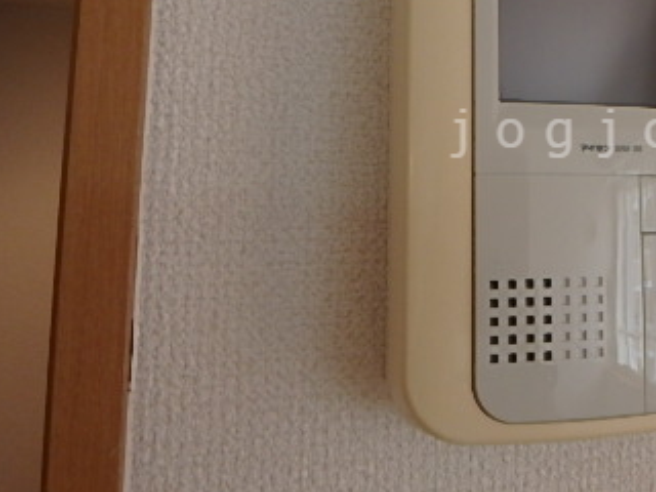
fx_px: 796
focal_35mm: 42
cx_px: 590
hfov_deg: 41.3
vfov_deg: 33.8
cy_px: 133
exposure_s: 1/40
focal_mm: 3.7
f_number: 3.5
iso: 200
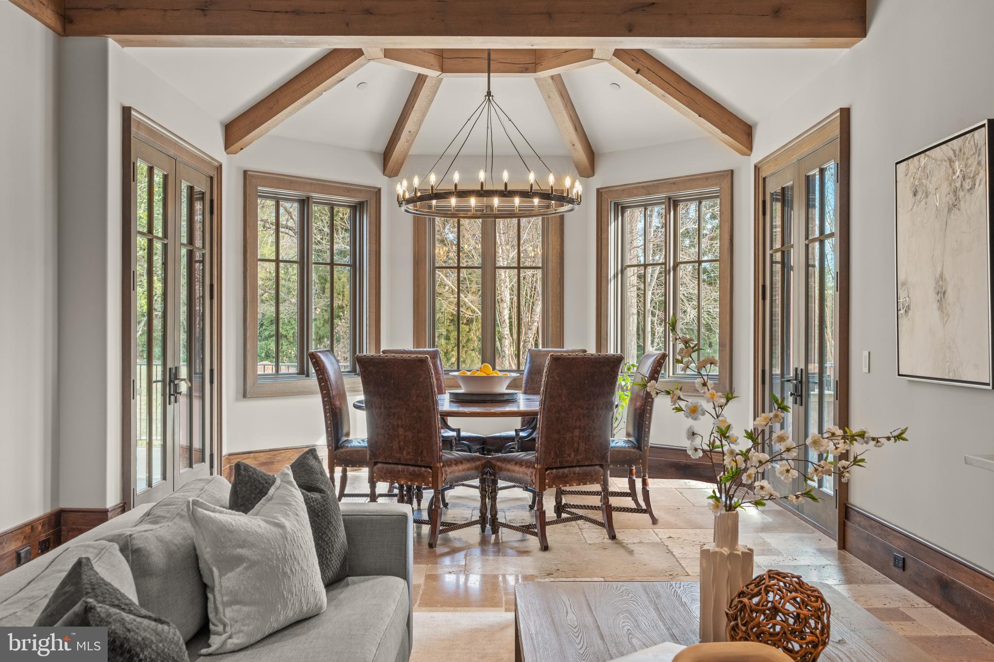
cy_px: 331
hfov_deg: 55.8
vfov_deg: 38.9
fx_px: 939
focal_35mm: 34
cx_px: 497
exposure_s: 1/4
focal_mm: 34
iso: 800
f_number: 9
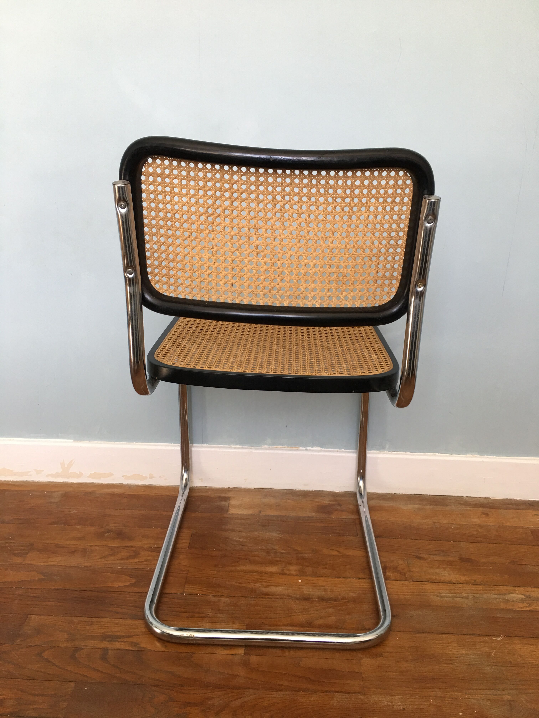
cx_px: 270
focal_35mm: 29
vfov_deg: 61.7
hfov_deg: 48.2
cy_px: 359
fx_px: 602
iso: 25
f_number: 2.2
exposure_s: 1/33
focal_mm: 4.15
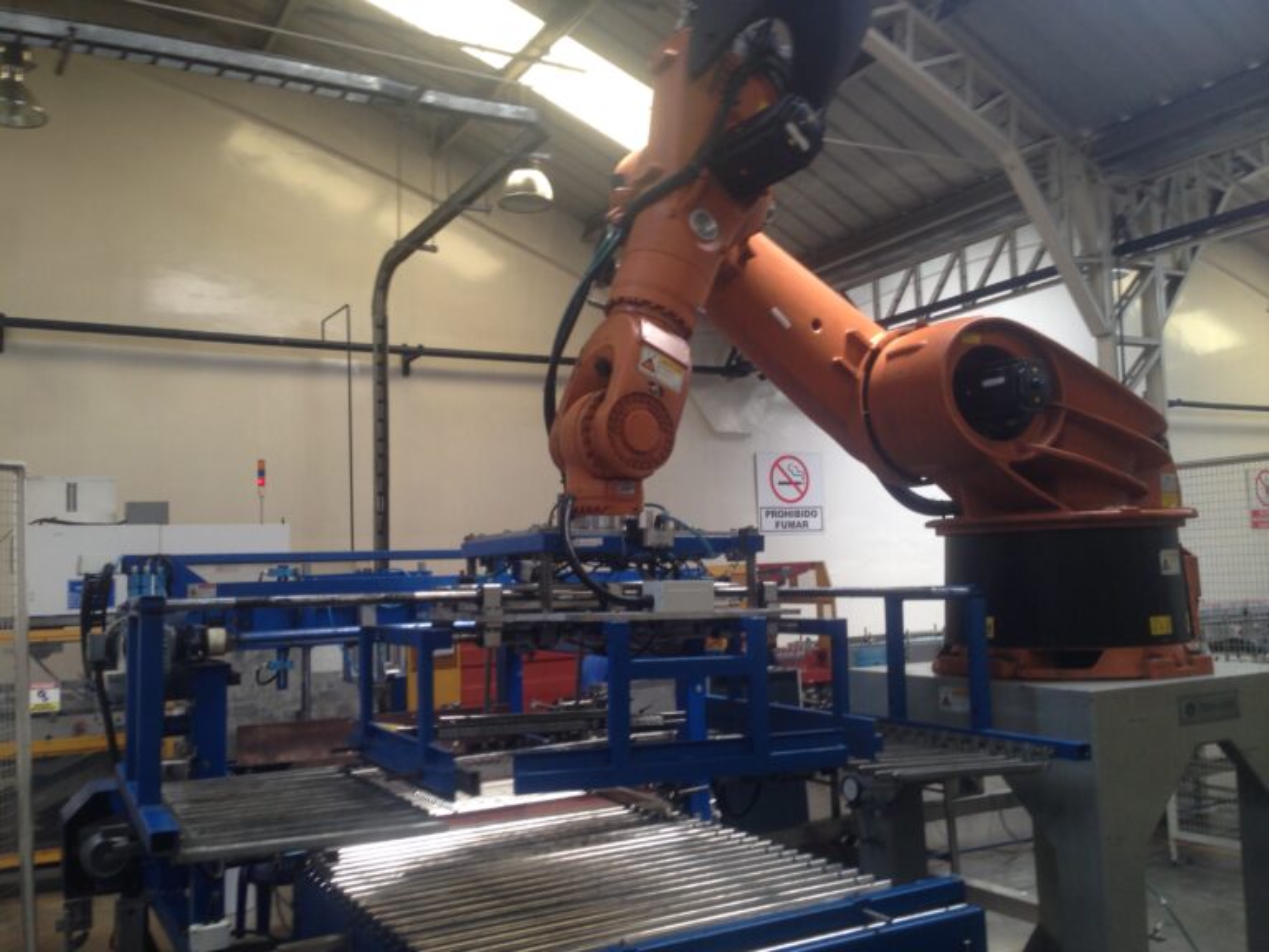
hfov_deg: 55.4
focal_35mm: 33
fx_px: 1210
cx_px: 634
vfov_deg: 42.9
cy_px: 476
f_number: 2.4
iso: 50
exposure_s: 1/40
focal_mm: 4.12
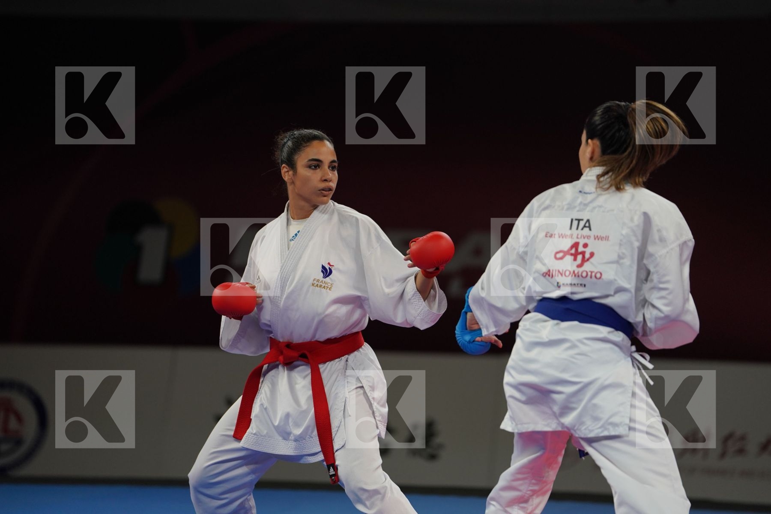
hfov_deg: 10.4
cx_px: 386
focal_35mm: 198
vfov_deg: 6.9
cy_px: 257
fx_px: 4240
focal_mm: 198
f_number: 2.8
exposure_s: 1/1000
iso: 1000
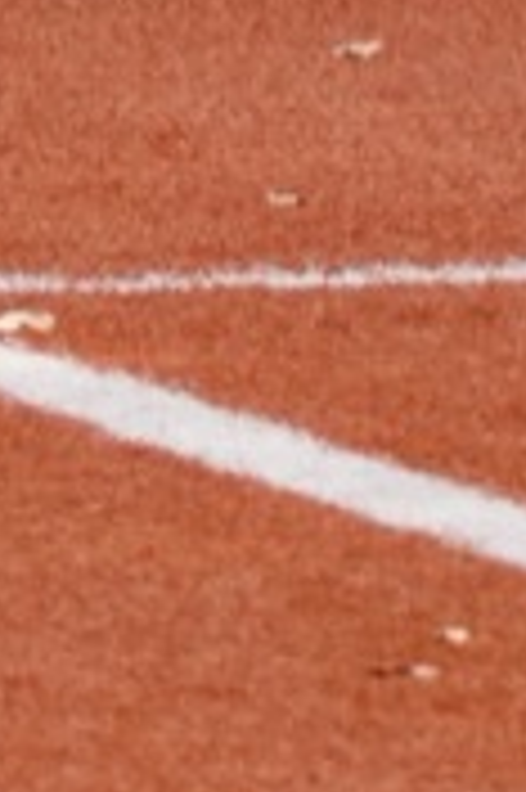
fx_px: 21014
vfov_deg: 2.1
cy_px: -1305
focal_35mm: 957
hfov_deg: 1.4
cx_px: -247
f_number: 4.5
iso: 500
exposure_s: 1/1600
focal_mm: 70
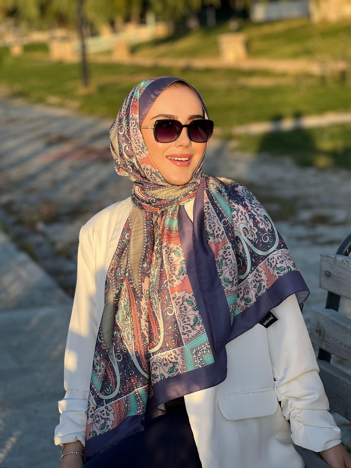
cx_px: 176
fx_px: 1041
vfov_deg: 25.3
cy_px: 234
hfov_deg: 19.1
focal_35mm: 77
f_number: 2.8
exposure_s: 1/233
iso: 25
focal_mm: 9
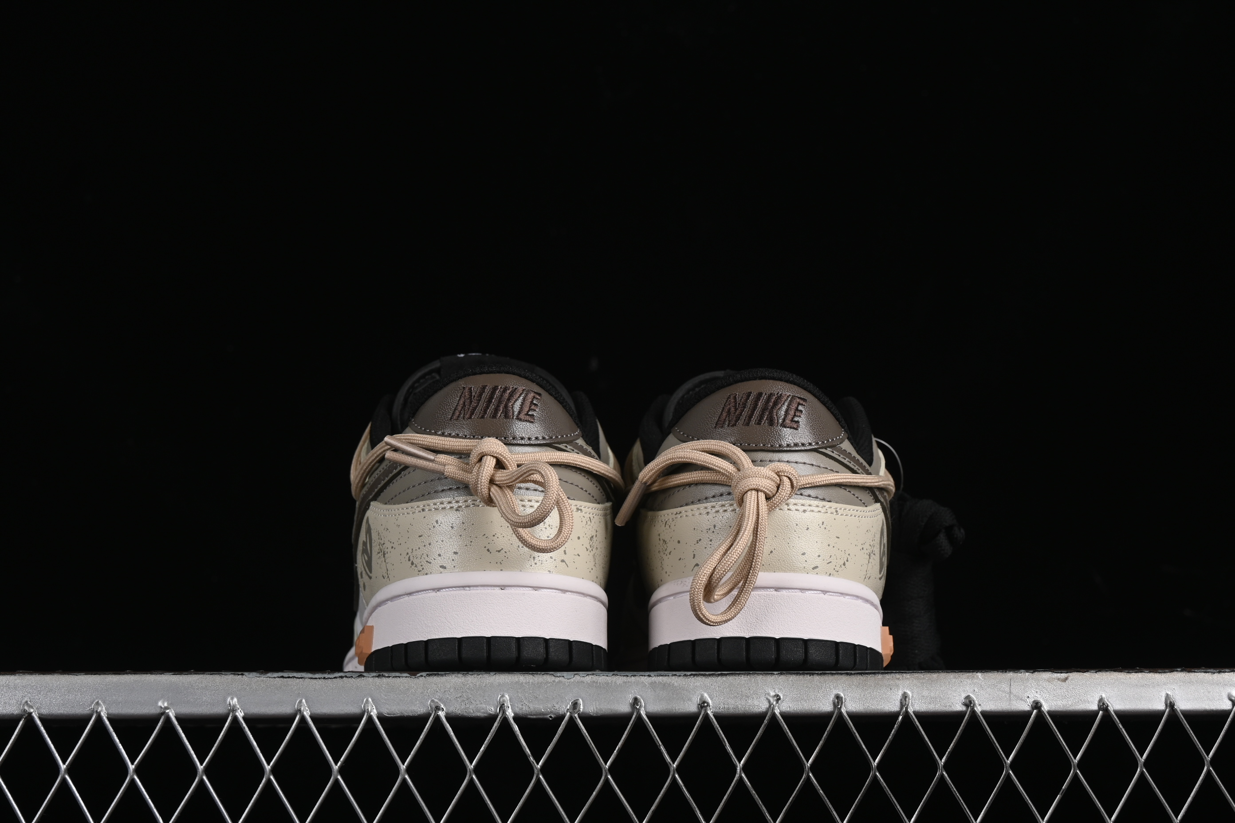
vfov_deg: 18.2
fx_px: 2573
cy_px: 412
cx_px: 618
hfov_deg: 27.0
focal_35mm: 75
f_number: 9
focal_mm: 50
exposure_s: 1/160
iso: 160
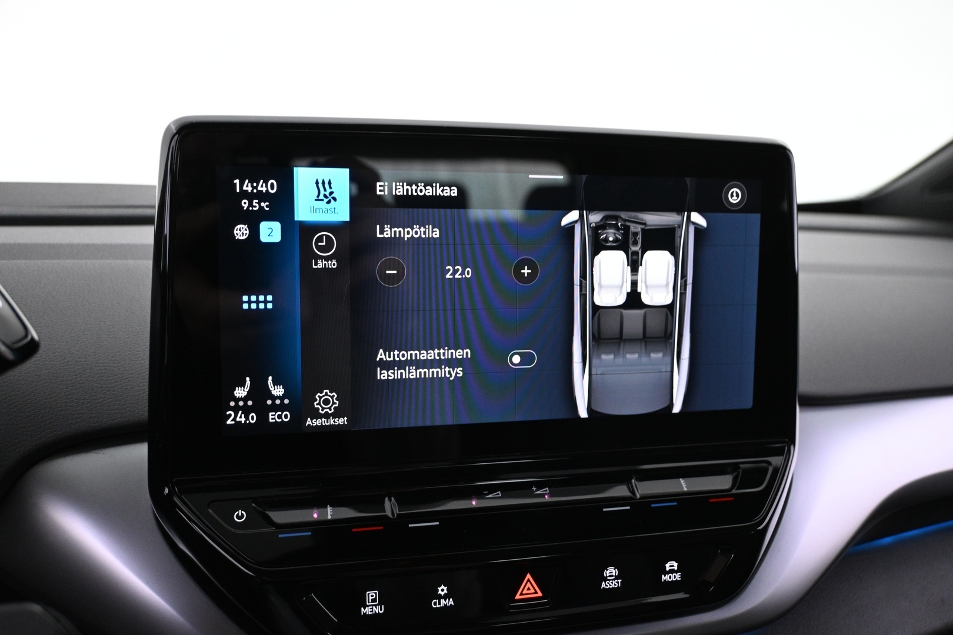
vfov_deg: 42.6
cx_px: 476
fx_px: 814
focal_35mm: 31
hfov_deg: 60.7
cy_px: 318
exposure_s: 1/30
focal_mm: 20.5
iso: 1600
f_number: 3.8
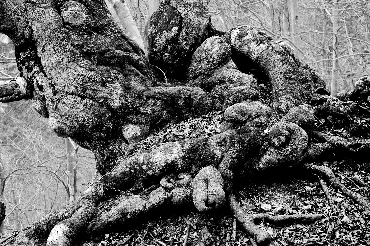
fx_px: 514
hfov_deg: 39.6
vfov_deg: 27.0
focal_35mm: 50
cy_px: 123
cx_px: 185
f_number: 8
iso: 400
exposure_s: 1/80
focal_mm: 50
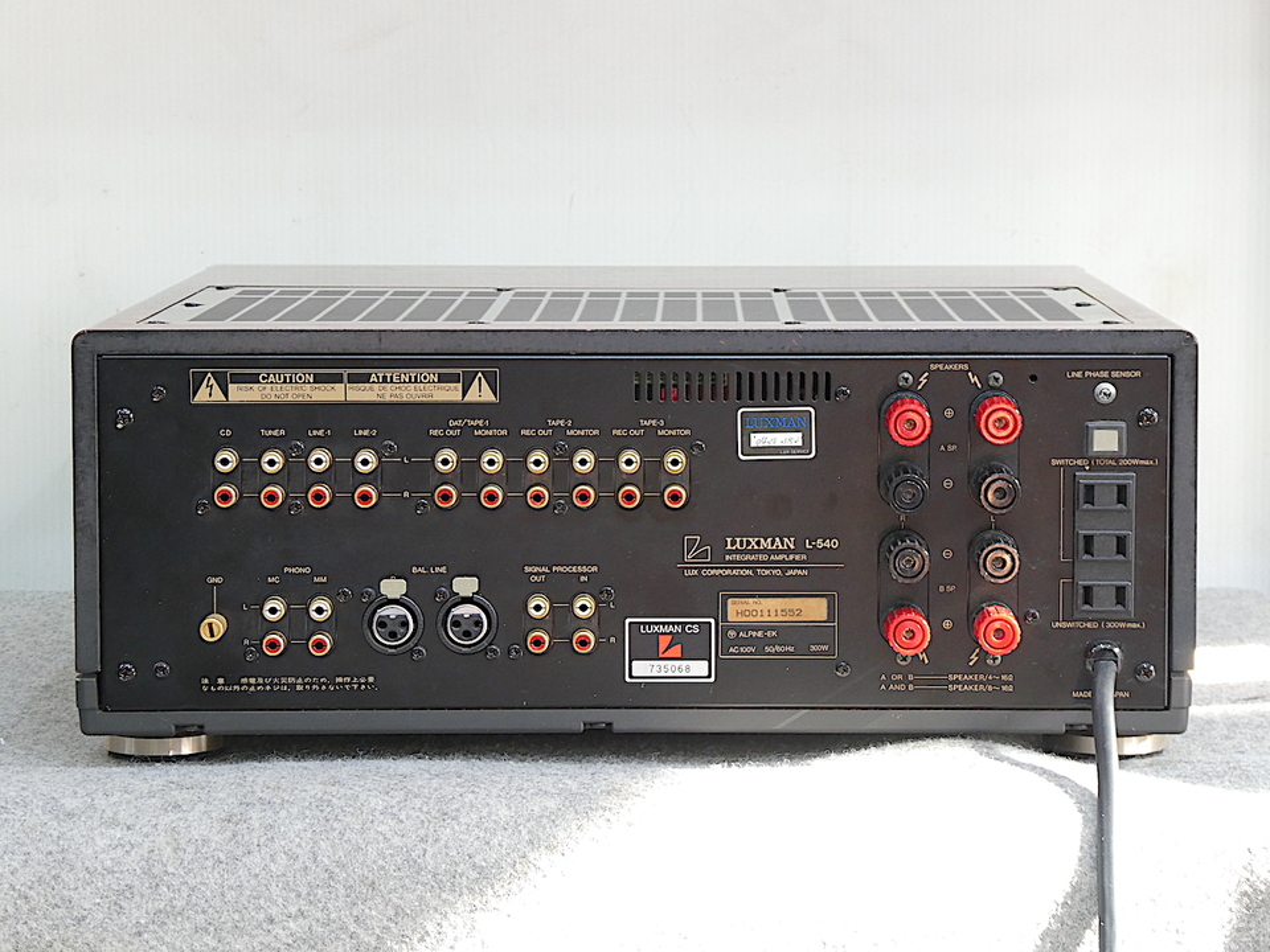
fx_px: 3595
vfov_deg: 15.1
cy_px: 476
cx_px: 635
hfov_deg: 20.0
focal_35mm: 98
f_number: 5
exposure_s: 1/13
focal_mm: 17.5
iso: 200
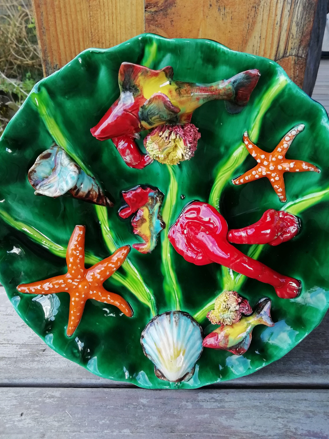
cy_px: 211
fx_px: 342
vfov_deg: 65.3
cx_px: 168
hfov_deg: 51.3
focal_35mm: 27
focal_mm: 3.21
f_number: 2.2
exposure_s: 1/100
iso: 64
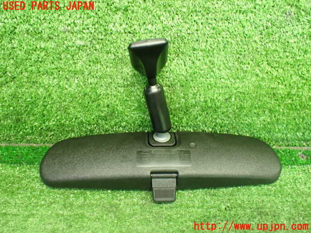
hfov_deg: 60.0
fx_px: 270
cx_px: 156
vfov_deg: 46.8
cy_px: 116
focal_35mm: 30
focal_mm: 5.4
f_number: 2.3
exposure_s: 1/50
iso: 800
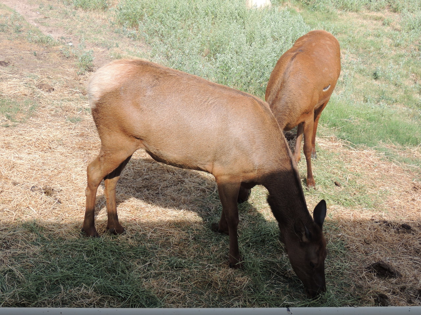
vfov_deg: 24.4
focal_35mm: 60
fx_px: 730
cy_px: 158
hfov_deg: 32.2
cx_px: 210
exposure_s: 1/640
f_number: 3.7
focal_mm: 10.7
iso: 100
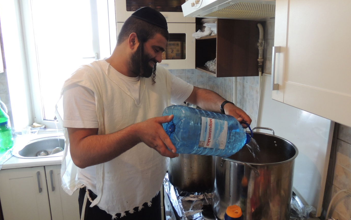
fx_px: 249
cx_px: 178
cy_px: 93
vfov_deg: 47.4
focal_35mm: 26
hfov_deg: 70.4
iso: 360
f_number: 3
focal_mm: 4.3
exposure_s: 1/30
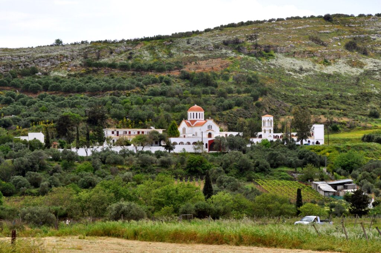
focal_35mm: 99
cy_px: 126
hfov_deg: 20.6
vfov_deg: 13.8
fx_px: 1046
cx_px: 190
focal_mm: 66
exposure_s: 1/320
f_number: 9
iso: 200
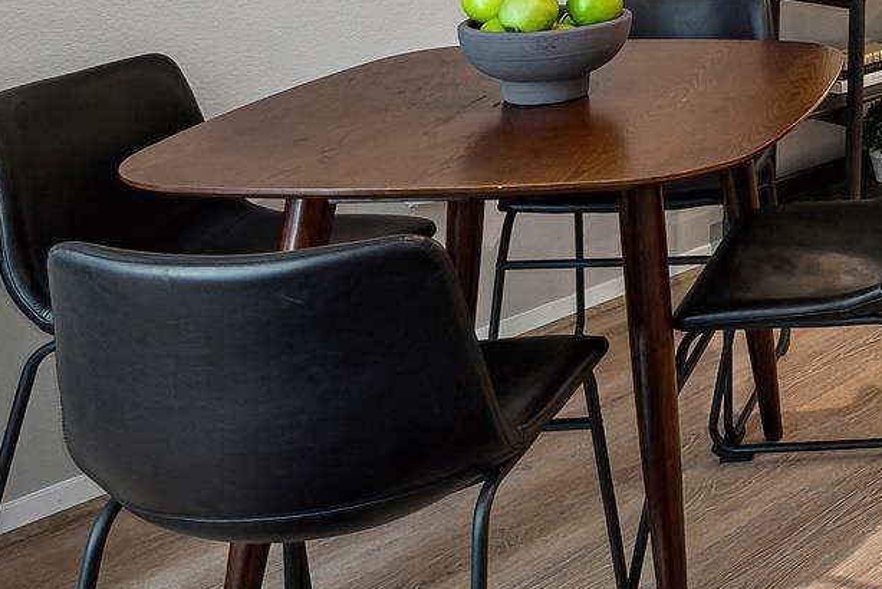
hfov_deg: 30.1
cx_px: 1189
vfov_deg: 23.6
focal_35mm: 50
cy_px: -196
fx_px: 1226
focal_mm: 15
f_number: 9
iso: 160
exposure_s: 1/2
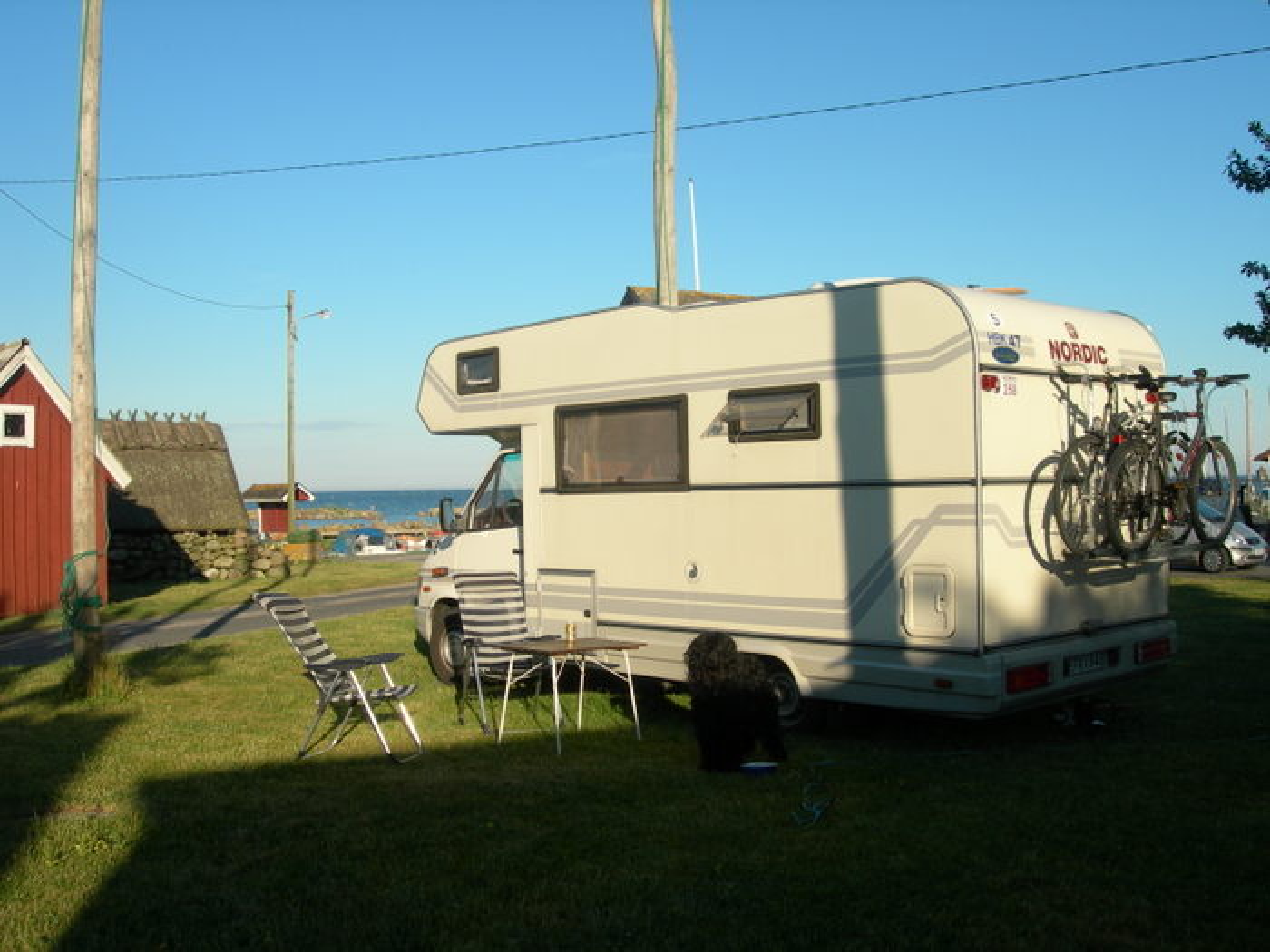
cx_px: 635
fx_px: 1394
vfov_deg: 37.7
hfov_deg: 49.0
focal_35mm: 38
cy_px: 476
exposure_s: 1/429
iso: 50
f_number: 4.8
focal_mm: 7.8
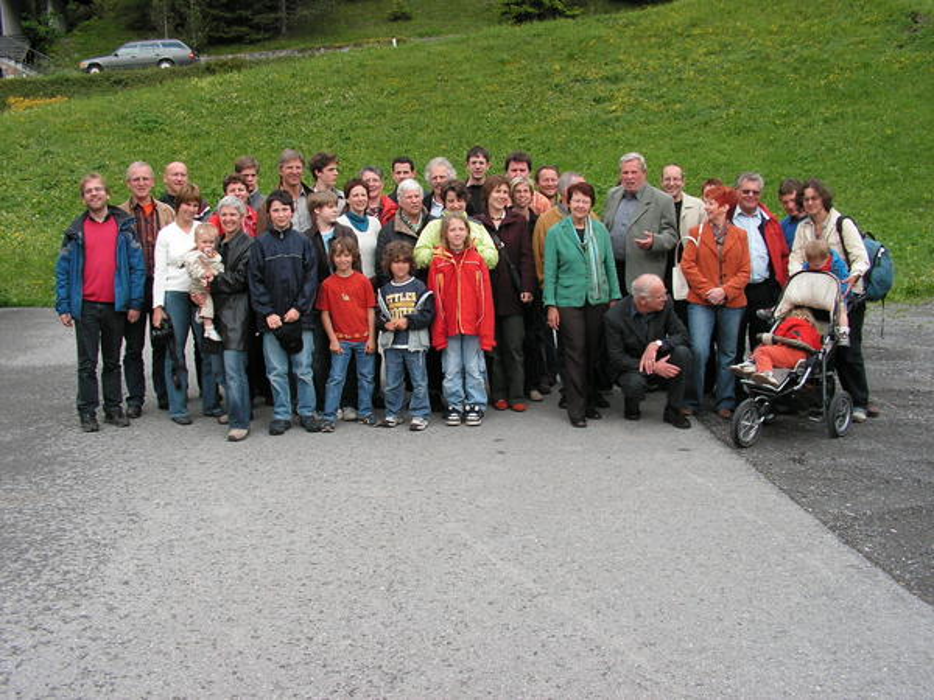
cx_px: 467
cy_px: 350
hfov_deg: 51.4
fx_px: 971
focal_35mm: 36
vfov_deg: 39.7
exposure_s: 1/80
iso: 50
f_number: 4.8
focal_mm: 6
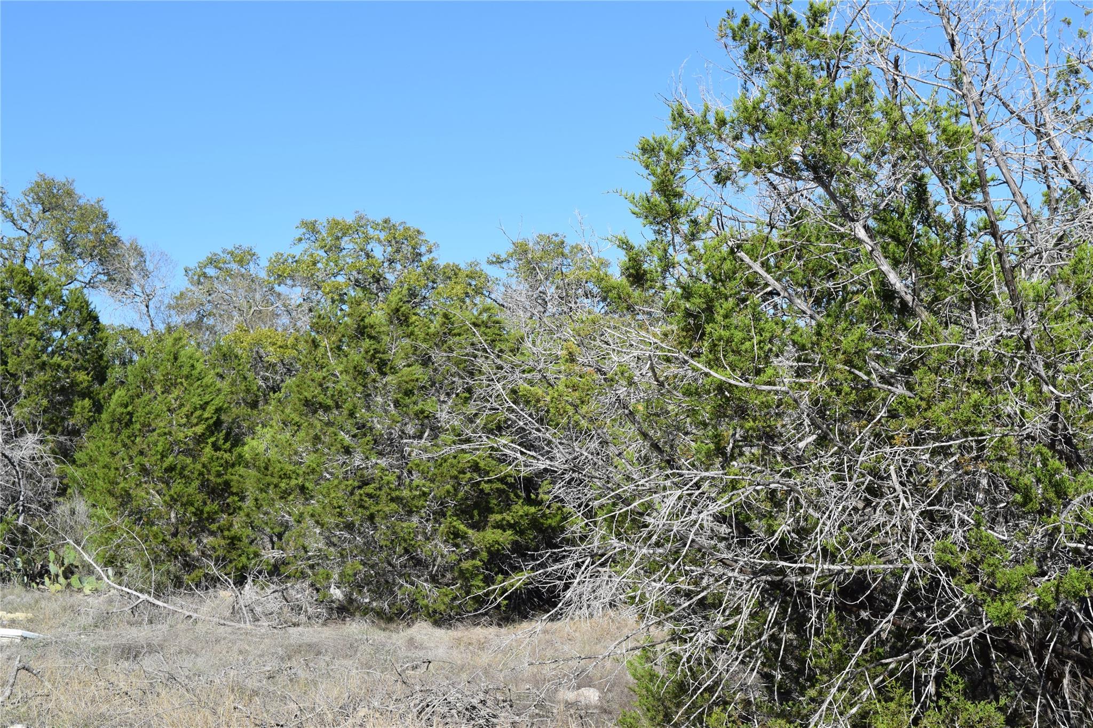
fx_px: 1457
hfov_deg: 41.1
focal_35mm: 48
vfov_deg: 28.1
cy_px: 364
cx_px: 546
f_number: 9
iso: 200
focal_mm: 32
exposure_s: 1/320
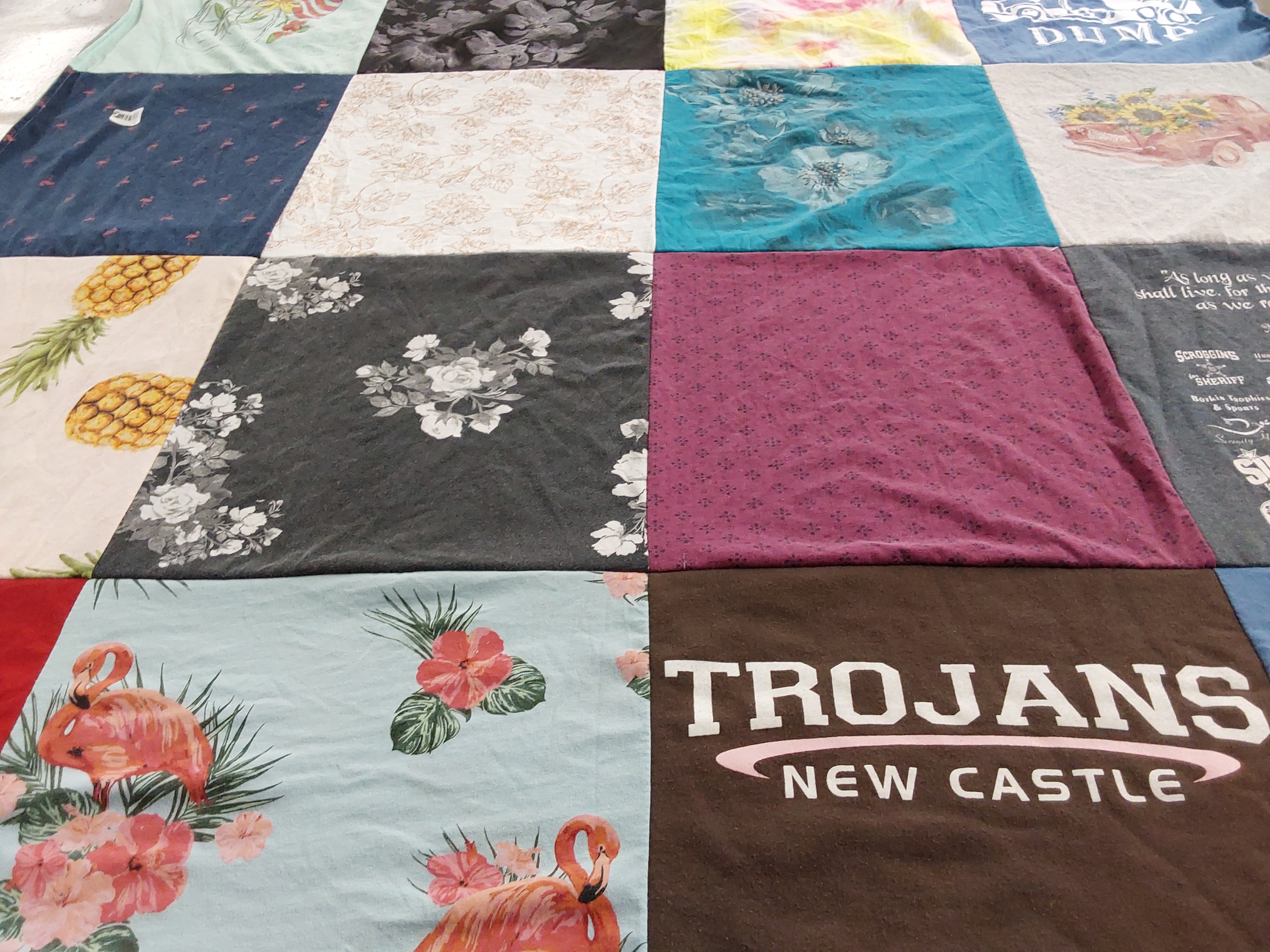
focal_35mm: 28
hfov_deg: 63.4
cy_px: 476
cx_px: 635
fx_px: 1027
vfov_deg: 49.7
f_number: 1.9
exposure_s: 1/50
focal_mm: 2.91
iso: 125
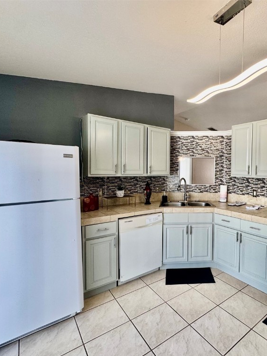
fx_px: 195
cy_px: 181
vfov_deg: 84.7
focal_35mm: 19
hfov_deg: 65.7
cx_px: 190
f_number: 2.2
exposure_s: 1/120
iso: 100
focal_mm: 2.22
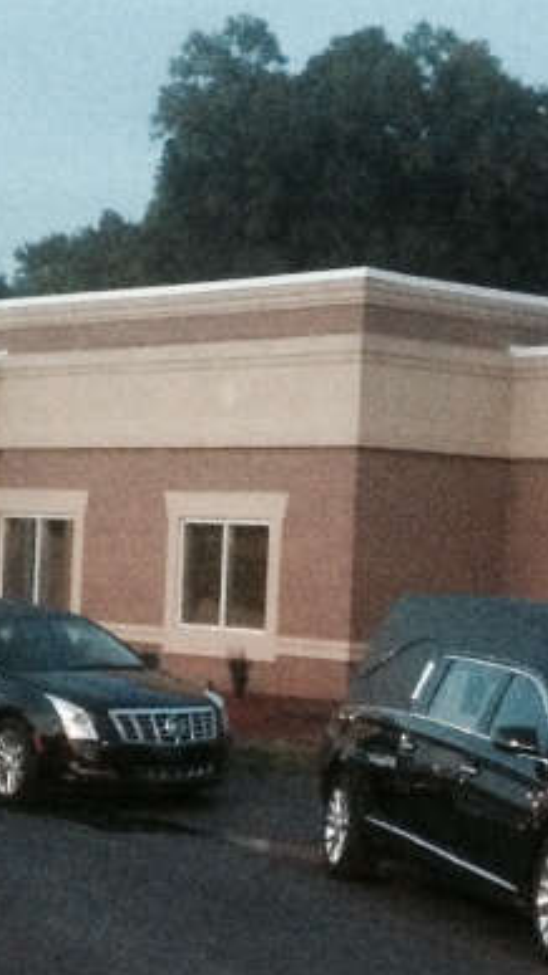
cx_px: 510
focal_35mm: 95
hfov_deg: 12.6
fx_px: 2456
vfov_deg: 22.4
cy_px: 618
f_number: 2.4
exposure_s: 1/15
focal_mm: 4.12
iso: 640
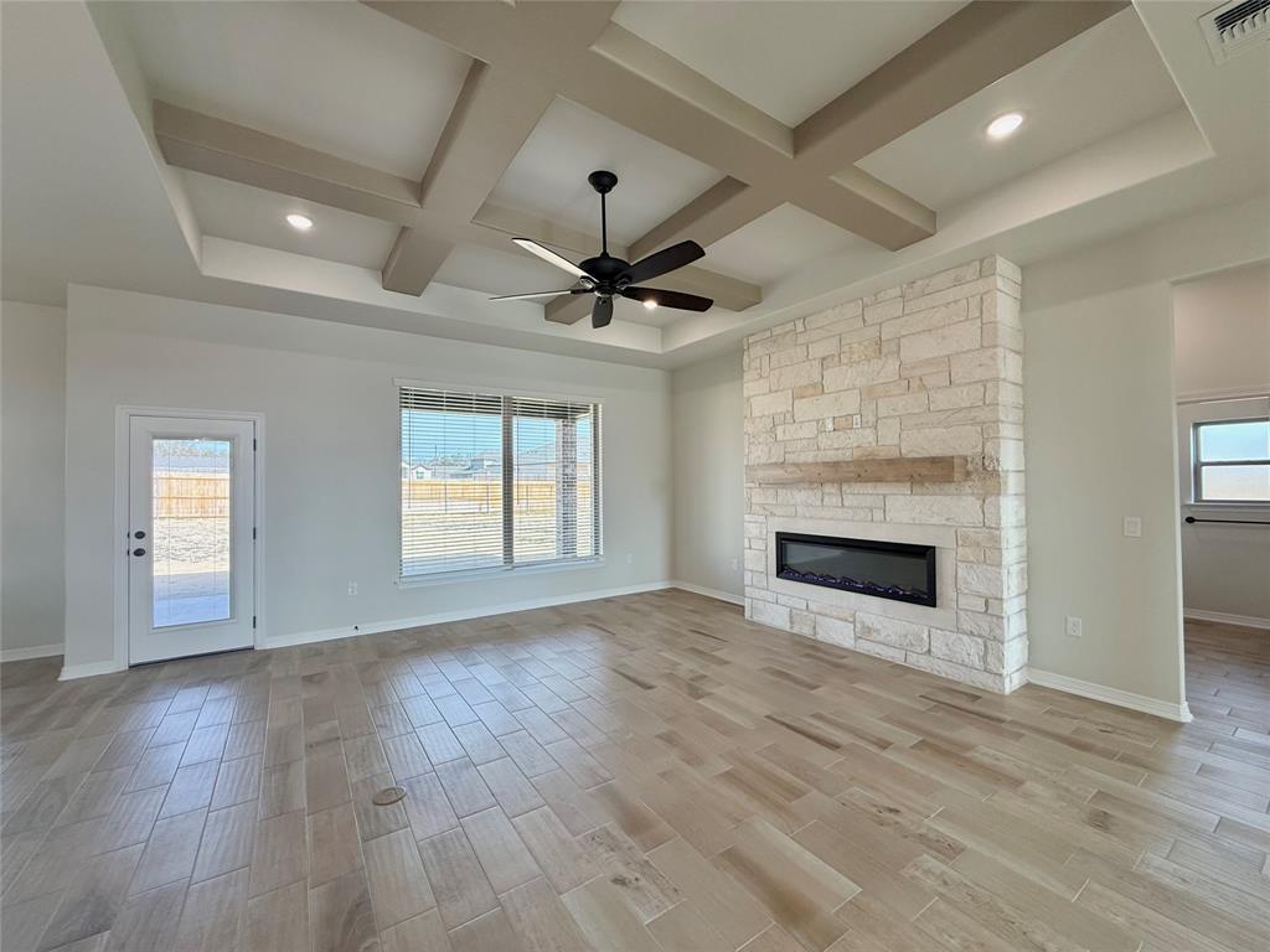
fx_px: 514
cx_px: 635
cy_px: 476
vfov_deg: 85.7
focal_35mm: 14
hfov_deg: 102.1
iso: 80
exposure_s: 1/120
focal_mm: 2.22
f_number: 2.2
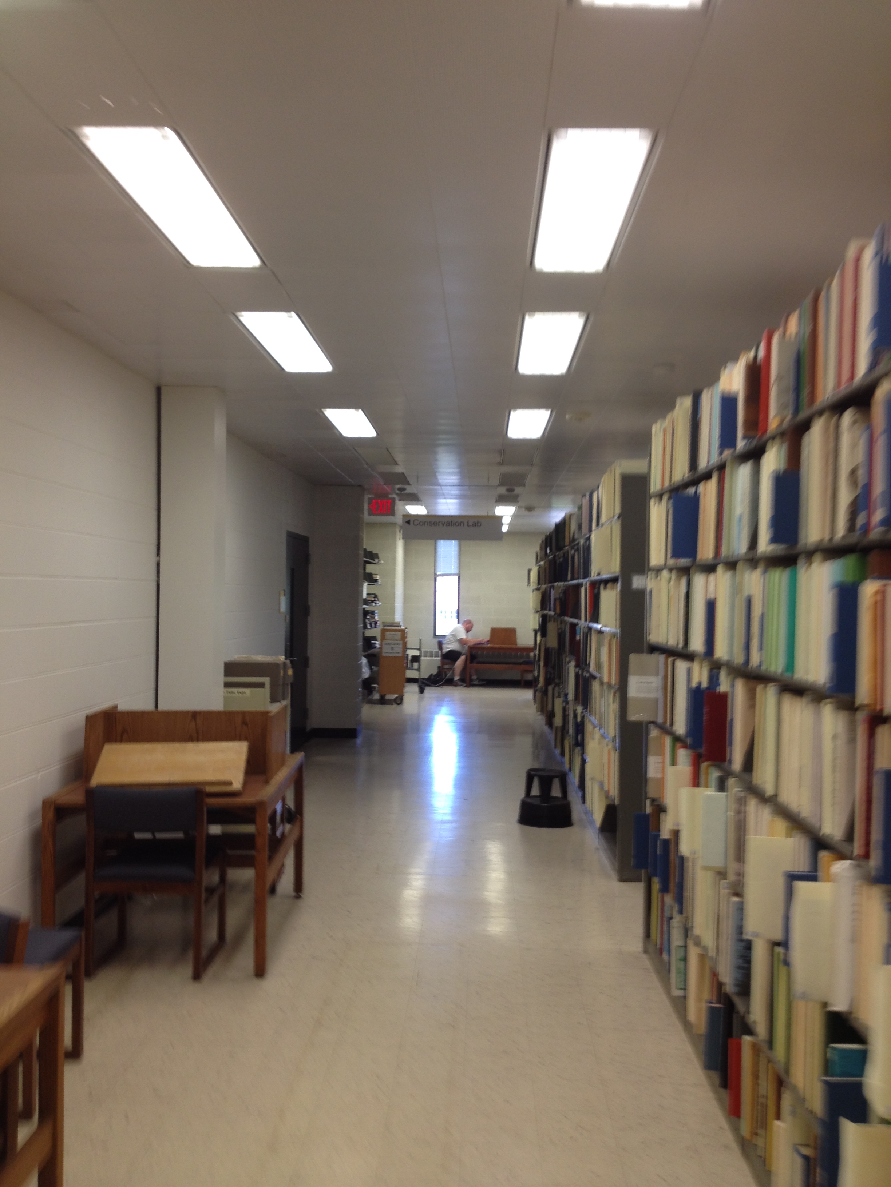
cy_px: 594
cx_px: 446
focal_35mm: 35
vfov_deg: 52.6
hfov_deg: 40.7
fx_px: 1201
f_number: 2.4
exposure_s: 1/20
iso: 50
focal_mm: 4.28
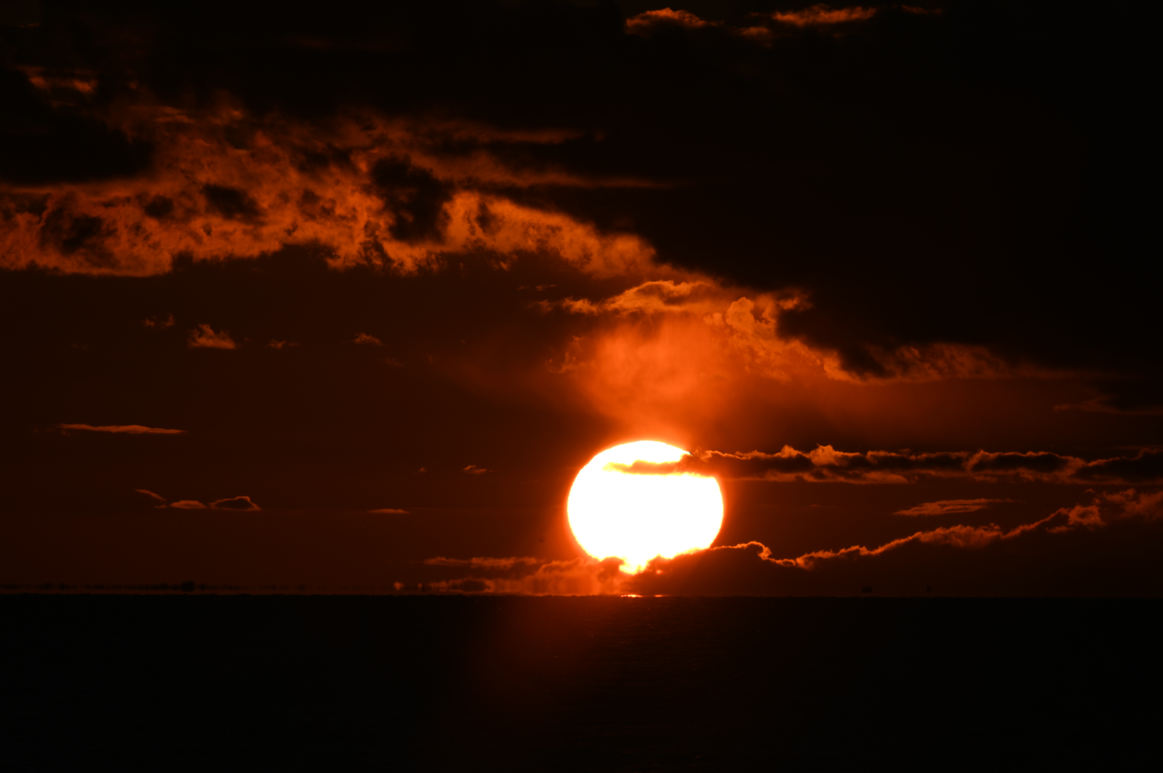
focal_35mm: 500
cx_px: 582
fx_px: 16142
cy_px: 386
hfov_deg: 4.1
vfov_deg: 2.7
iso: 100
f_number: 16
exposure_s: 1/2000
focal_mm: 500
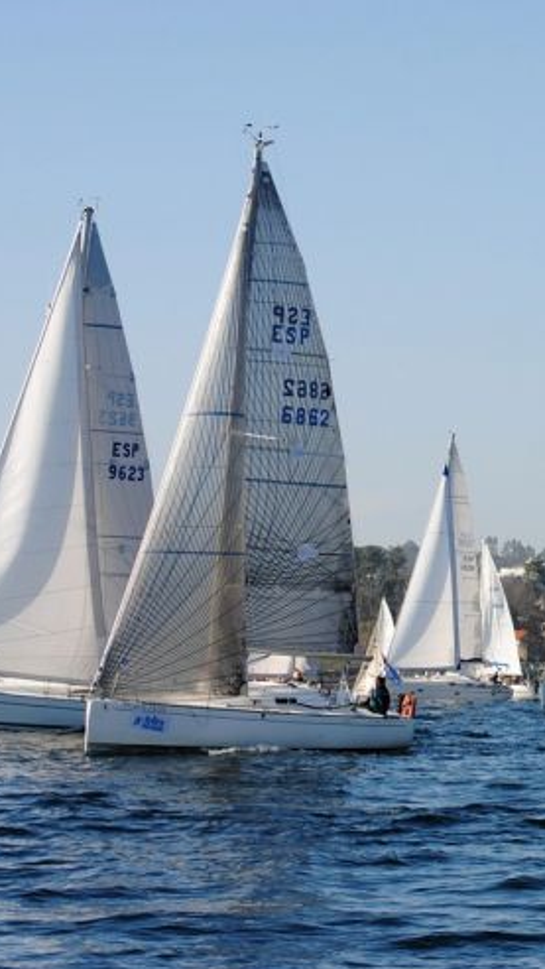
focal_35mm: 141
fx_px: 3616
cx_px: 523
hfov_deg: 8.6
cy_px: 482
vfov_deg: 15.2
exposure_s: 1/250
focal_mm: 55
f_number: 8
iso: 100
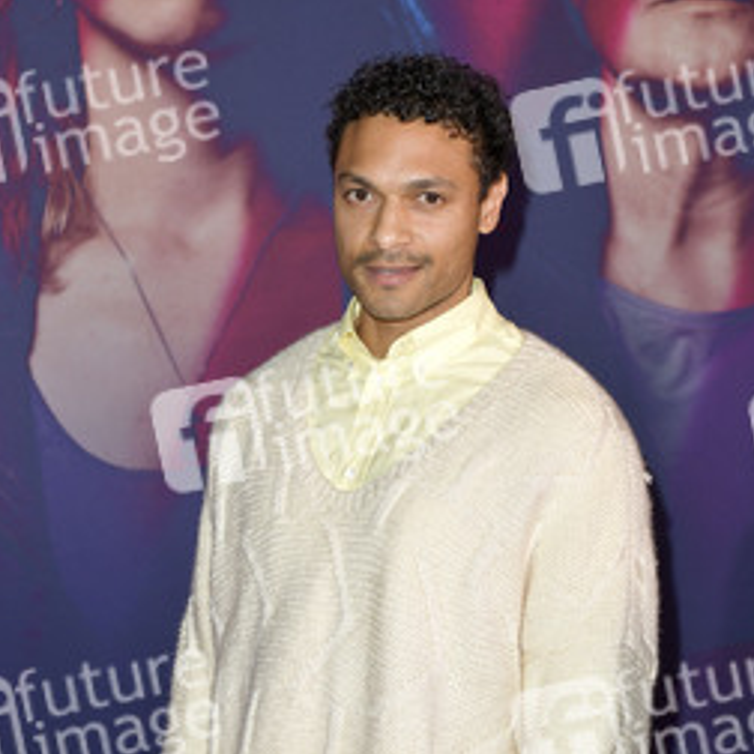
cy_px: 571
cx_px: 392
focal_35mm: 81
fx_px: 1996
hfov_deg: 21.4
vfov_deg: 21.2
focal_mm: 60
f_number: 5.6
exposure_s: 1/200
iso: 800
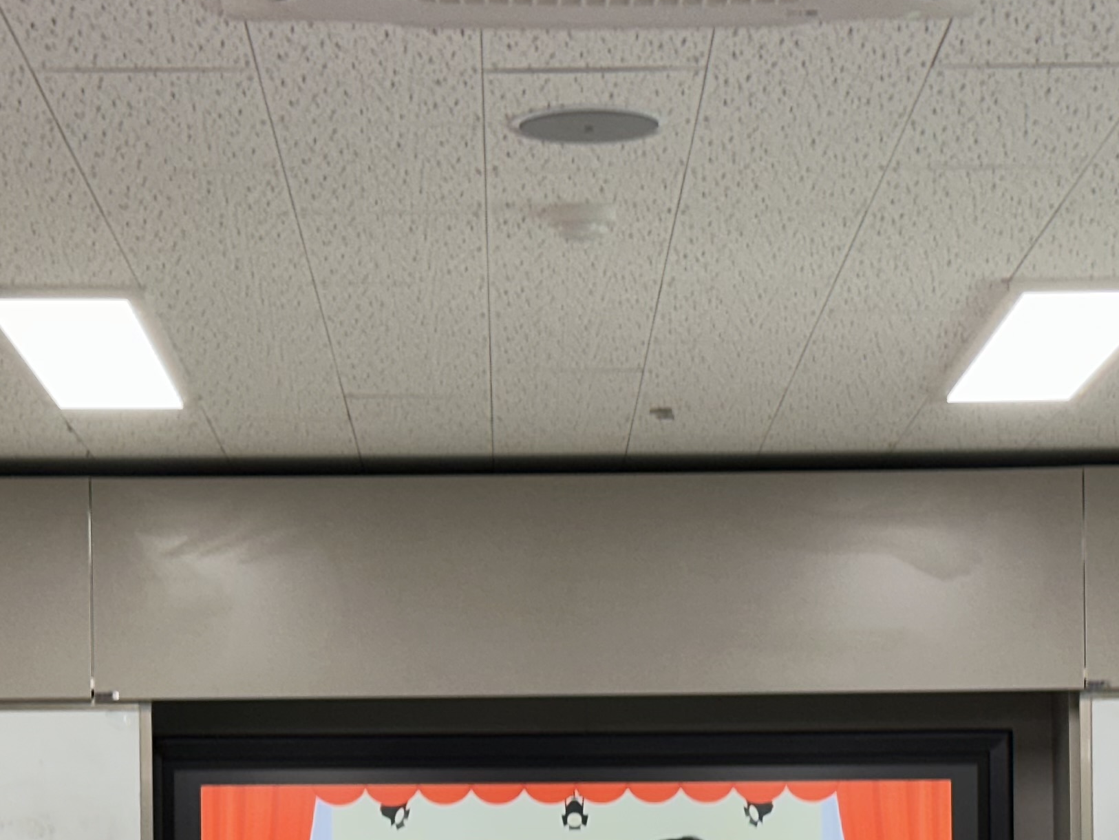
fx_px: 3847
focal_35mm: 119
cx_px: 529
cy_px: 987
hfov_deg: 16.5
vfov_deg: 12.2
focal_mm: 6.86
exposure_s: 1/60
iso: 50
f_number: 1.78
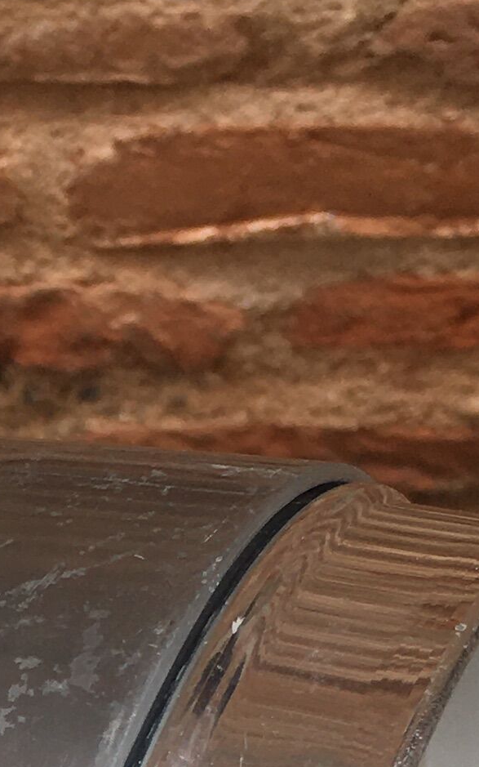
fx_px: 2757
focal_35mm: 132
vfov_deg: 14.8
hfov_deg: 9.5
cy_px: 1130
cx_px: -328
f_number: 2.2
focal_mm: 4.15
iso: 25
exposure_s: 1/356
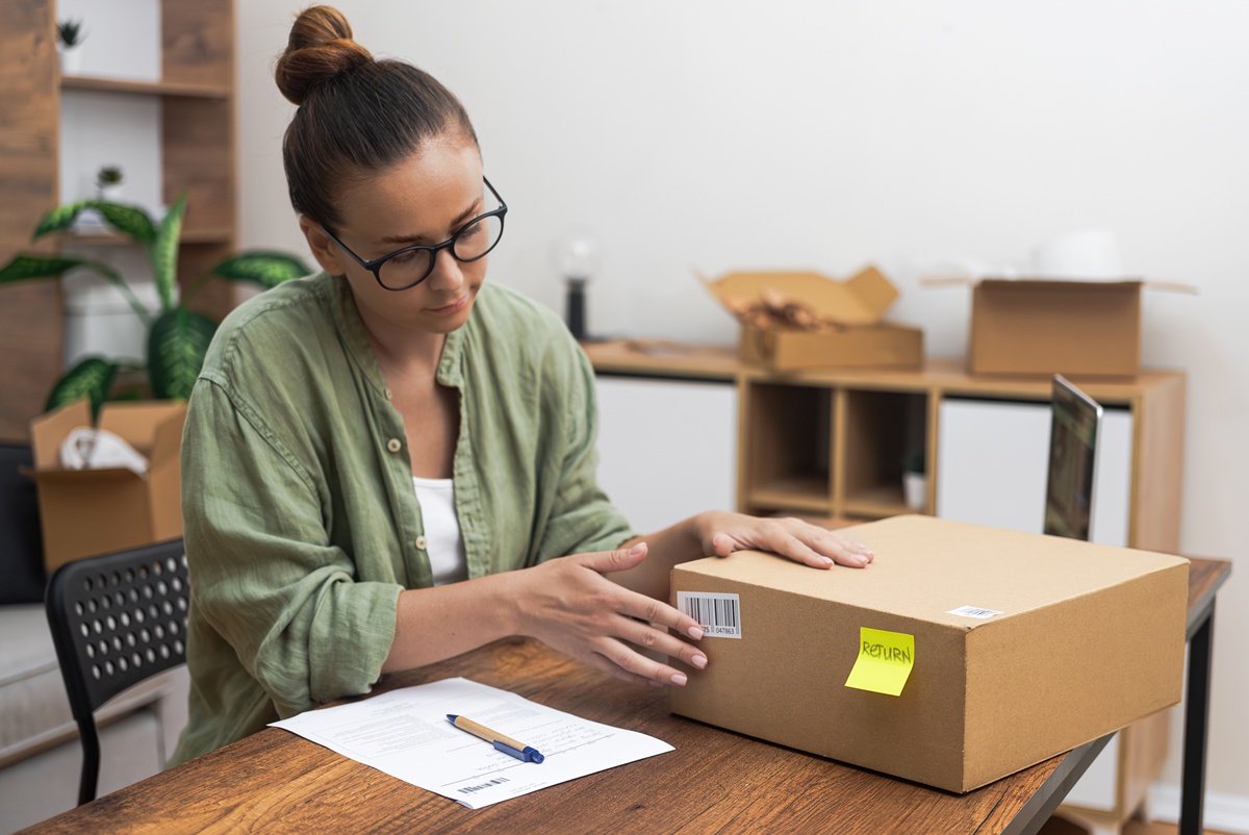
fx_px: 1736
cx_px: 624
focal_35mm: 50
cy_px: 418
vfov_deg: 27.0
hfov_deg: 39.6
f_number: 2.5
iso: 640
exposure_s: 1/100
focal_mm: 50
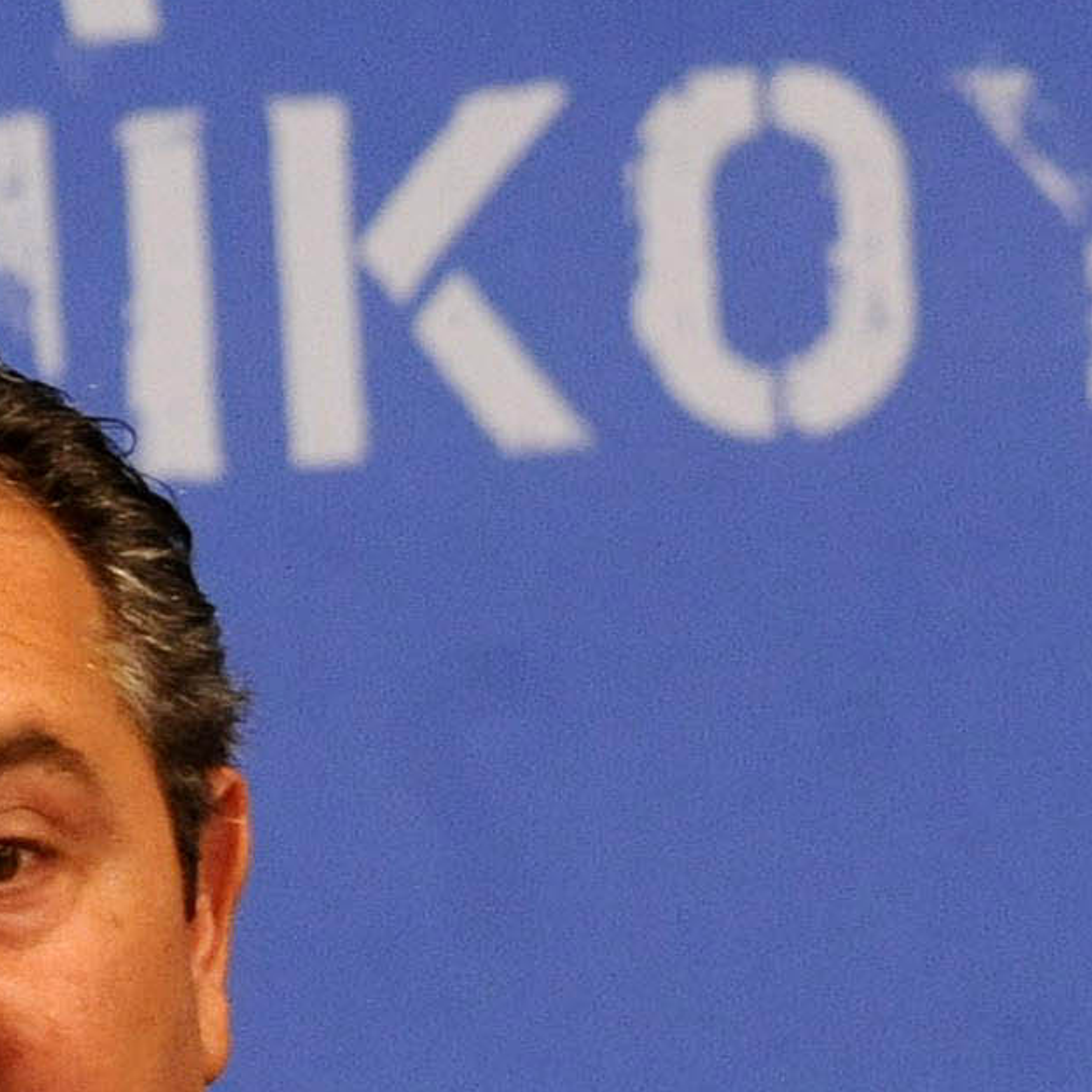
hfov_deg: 1.5
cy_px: 928
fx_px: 41258
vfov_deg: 1.5
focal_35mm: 1156
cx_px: 1695
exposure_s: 1/125
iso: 2000
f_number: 5.6
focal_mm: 200
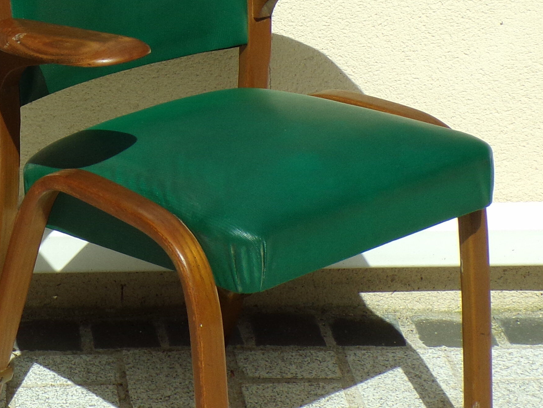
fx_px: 2008
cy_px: 135
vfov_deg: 11.6
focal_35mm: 128
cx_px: -13
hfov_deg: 15.1
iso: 80
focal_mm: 8.7
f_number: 5.1
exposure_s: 1/600
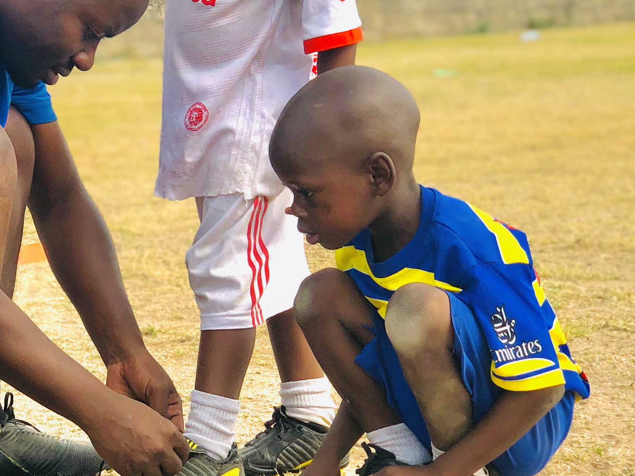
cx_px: 85
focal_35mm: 122
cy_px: 261
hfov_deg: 16.0
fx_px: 2238
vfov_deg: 12.1
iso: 16
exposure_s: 1/623
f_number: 2.4
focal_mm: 6
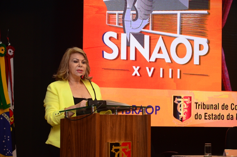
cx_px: 118
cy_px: 78
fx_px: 611
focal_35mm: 93
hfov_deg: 22.0
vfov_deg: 14.6
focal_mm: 62
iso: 1600
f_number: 5.3
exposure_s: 1/80
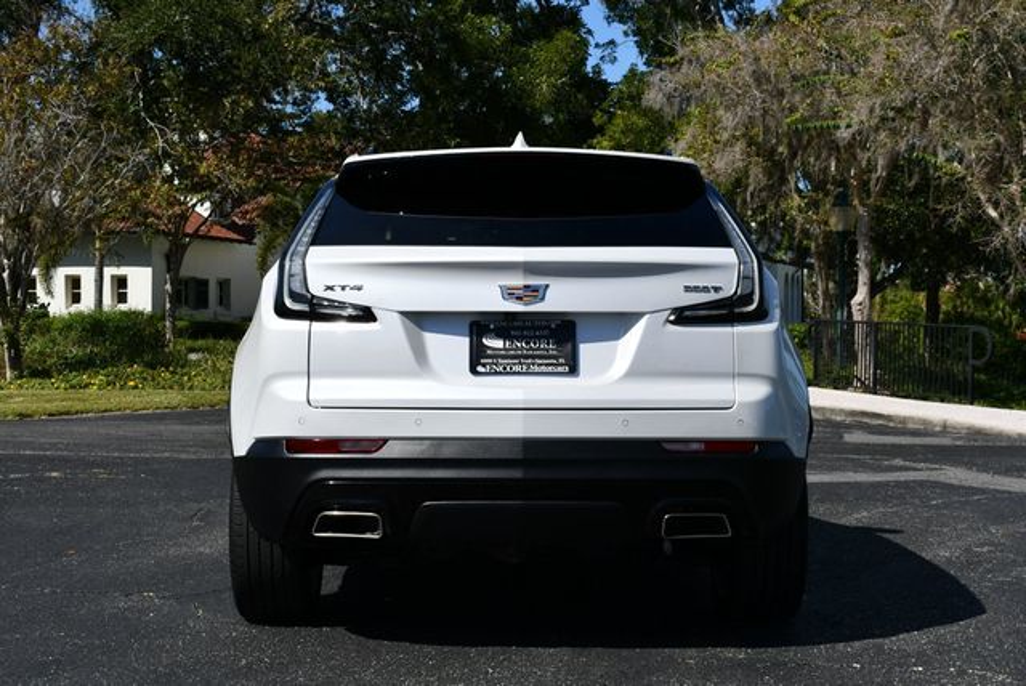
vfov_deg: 22.7
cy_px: 343
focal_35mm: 60
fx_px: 1712
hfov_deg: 33.4
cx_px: 513
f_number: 10
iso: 100
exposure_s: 1/400
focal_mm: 30
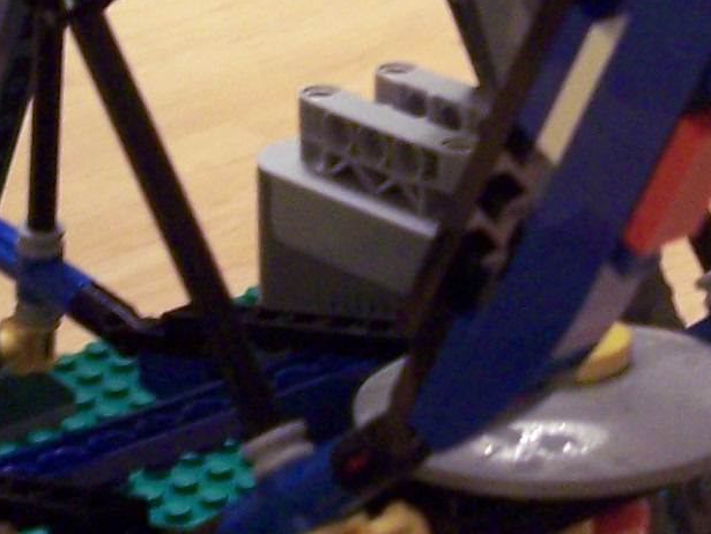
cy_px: -133
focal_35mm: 181
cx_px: 401
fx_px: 3720
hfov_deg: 10.9
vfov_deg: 8.1
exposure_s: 1/8
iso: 200
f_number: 3.4
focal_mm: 8
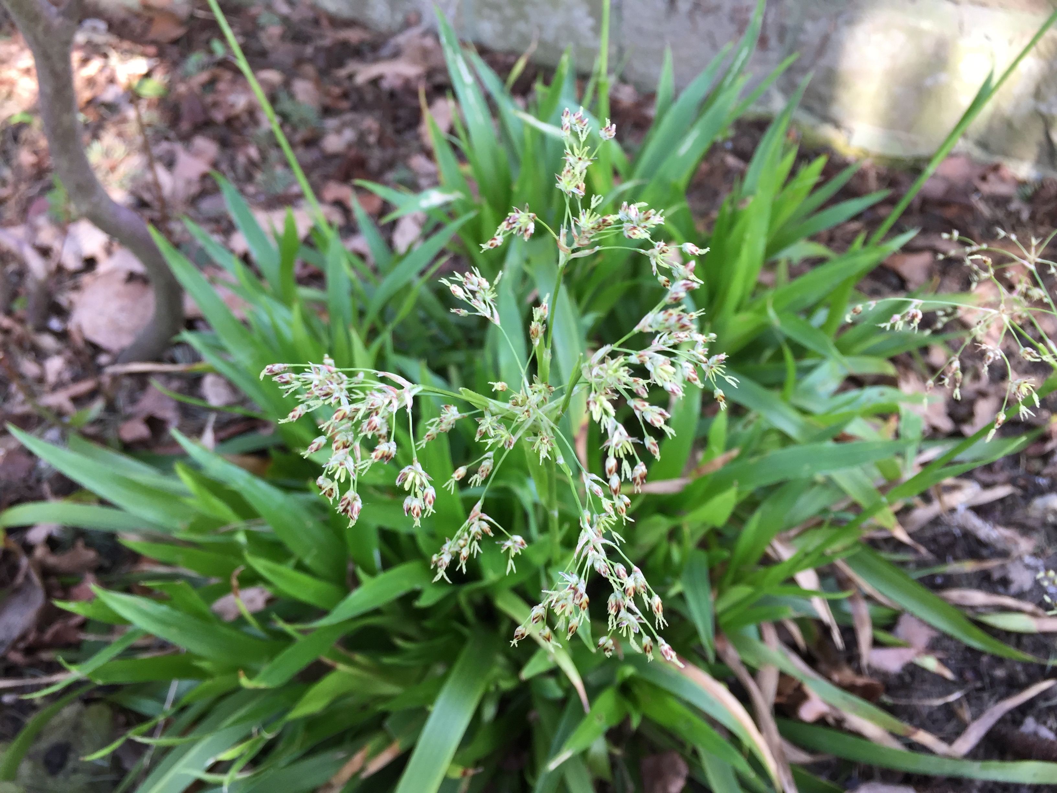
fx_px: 886
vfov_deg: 48.2
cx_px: 528
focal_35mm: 29
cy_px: 396
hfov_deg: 61.7
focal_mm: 4.15
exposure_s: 1/100
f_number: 2.2
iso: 50
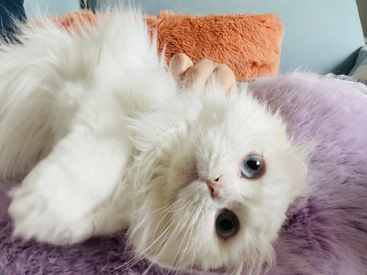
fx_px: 318
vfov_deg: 46.8
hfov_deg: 60.0
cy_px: 138
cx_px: 184
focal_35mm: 30
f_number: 2.2
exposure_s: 1/60
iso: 250
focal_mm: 2.71
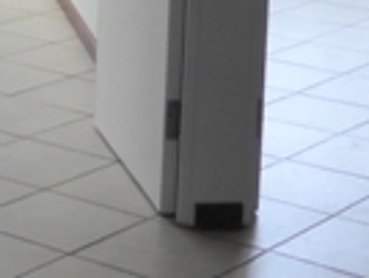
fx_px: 1591
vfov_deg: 9.4
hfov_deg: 13.1
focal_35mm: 149
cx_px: 3
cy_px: -267
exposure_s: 1/100
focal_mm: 4.3
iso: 400
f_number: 3.3
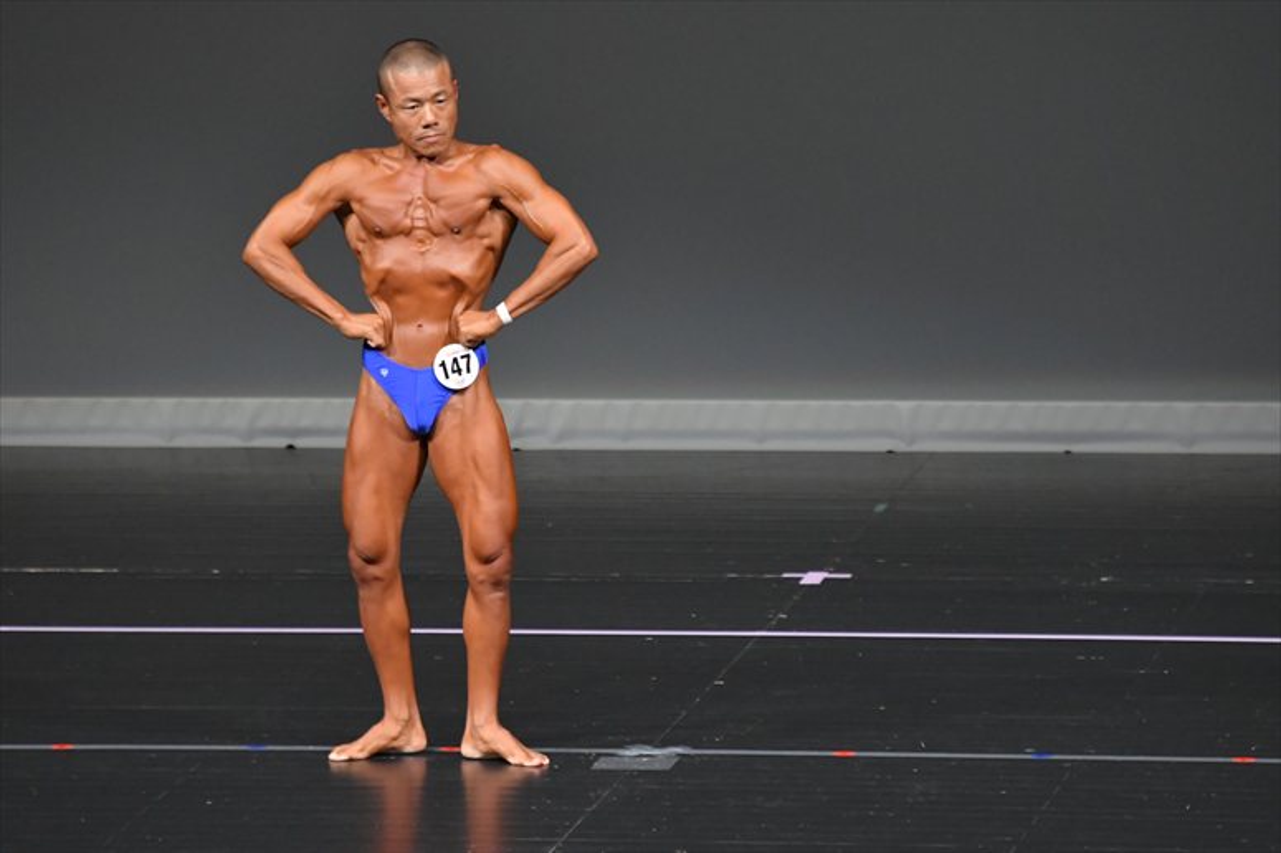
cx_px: 640
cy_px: 426
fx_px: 13337
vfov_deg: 3.7
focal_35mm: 375
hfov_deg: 5.5
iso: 4000
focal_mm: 250
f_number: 5.6
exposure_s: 1/400
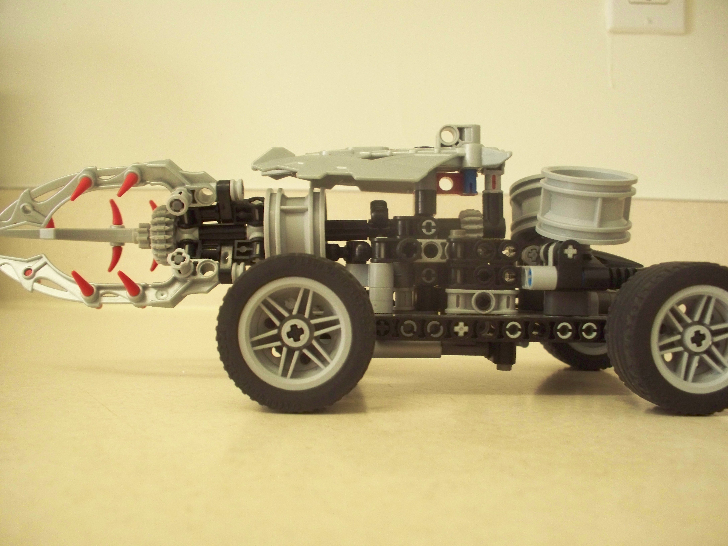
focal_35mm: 35
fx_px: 736
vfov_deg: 40.7
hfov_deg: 52.6
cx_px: 364
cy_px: 273
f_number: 2.8
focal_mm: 7.54
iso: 400
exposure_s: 1/20
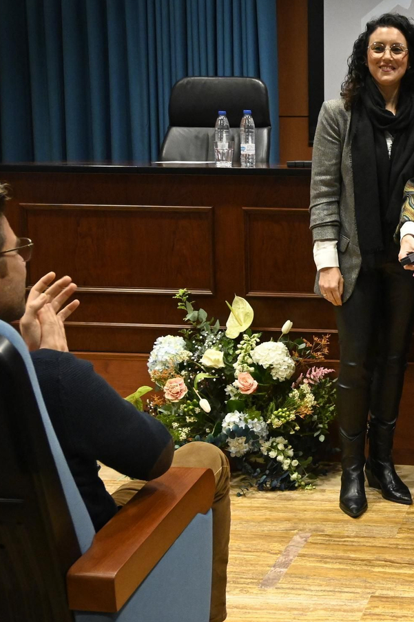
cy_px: 259
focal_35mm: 56
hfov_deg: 22.6
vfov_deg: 35.6
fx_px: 964
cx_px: 472
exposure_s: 1/125
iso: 5000
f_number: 5
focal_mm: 21
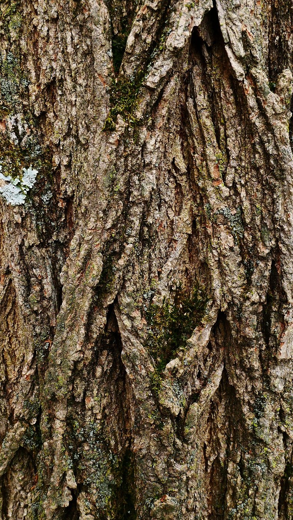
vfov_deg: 52.8
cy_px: 265
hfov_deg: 31.2
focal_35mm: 38
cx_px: 147
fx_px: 525
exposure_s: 1/40
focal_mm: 17
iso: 800
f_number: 9
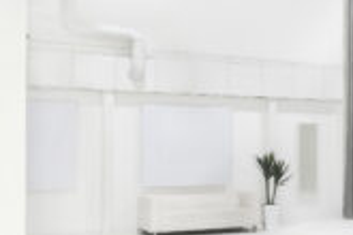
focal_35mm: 70
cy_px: 147
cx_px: 513
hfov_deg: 23.6
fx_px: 686
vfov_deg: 19.4
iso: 250
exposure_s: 1/6
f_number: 7.1
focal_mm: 10
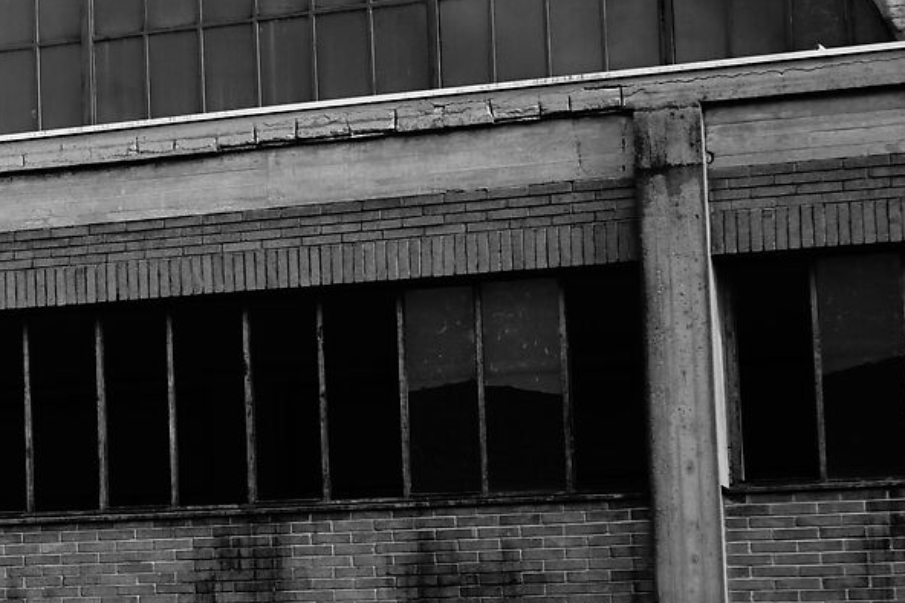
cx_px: -679
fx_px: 3568
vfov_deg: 9.6
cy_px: 271
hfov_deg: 13.2
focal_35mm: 142
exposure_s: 1/50
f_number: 10
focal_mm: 35
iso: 64
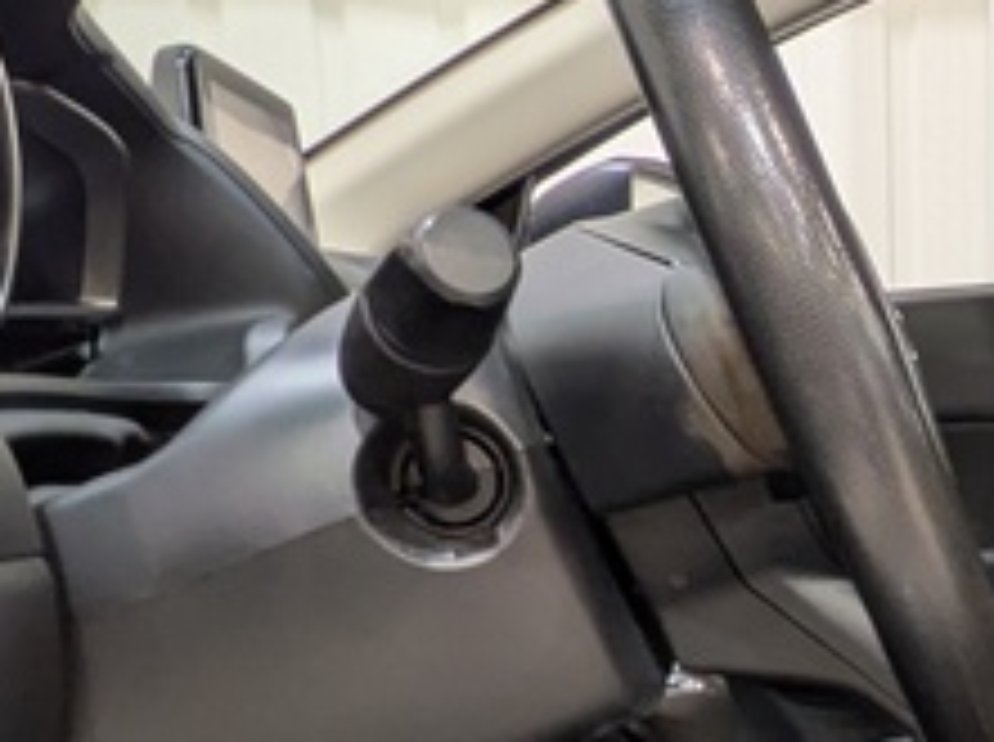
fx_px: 1863
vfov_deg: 21.7
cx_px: 1142
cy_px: 742
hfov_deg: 27.0
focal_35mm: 65
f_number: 2.2
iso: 59
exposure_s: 1/25
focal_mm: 1.83
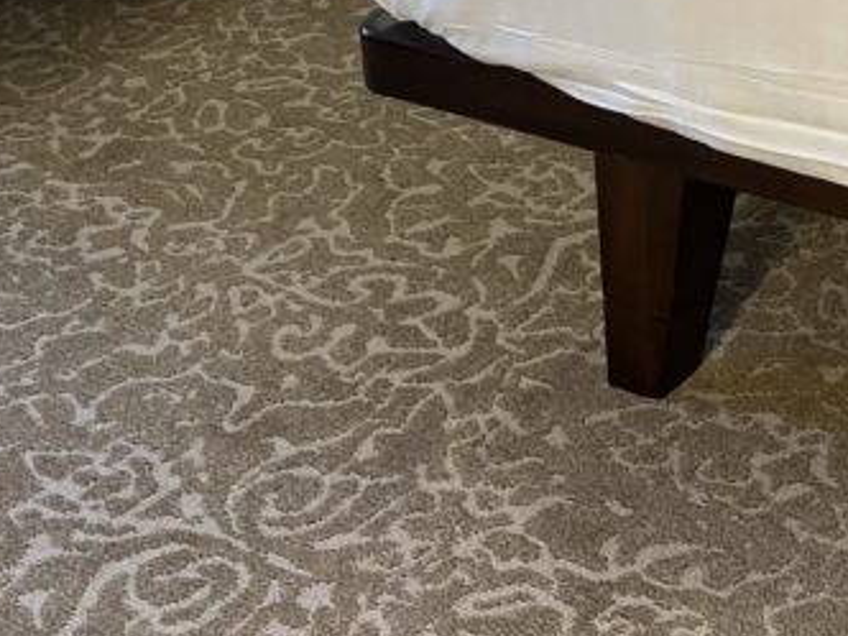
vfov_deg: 15.1
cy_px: -176
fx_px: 2303
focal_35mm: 94
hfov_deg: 19.4
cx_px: 1083
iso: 125
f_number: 1.6
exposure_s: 1/120
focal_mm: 5.1
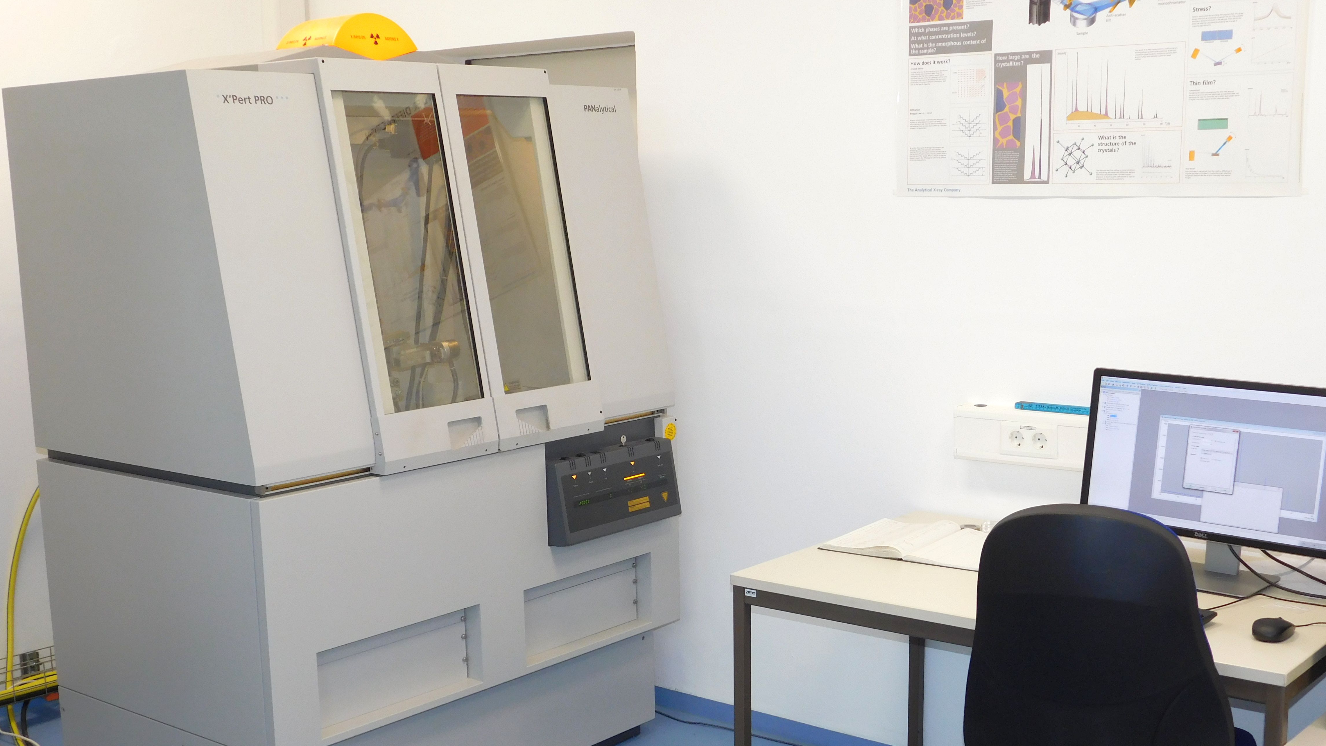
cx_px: 664
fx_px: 1547
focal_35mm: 44
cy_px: 481
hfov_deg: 46.4
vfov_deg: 27.0
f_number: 3.6
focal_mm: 7.1
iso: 140
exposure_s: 1/30
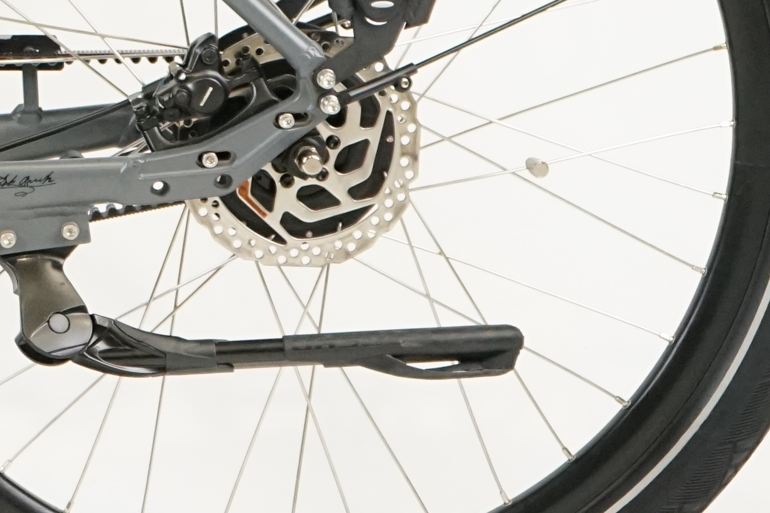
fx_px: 4470
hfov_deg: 9.4
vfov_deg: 6.5
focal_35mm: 209
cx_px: -587
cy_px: -303
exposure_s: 1/200
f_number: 5.6
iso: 3200
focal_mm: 51
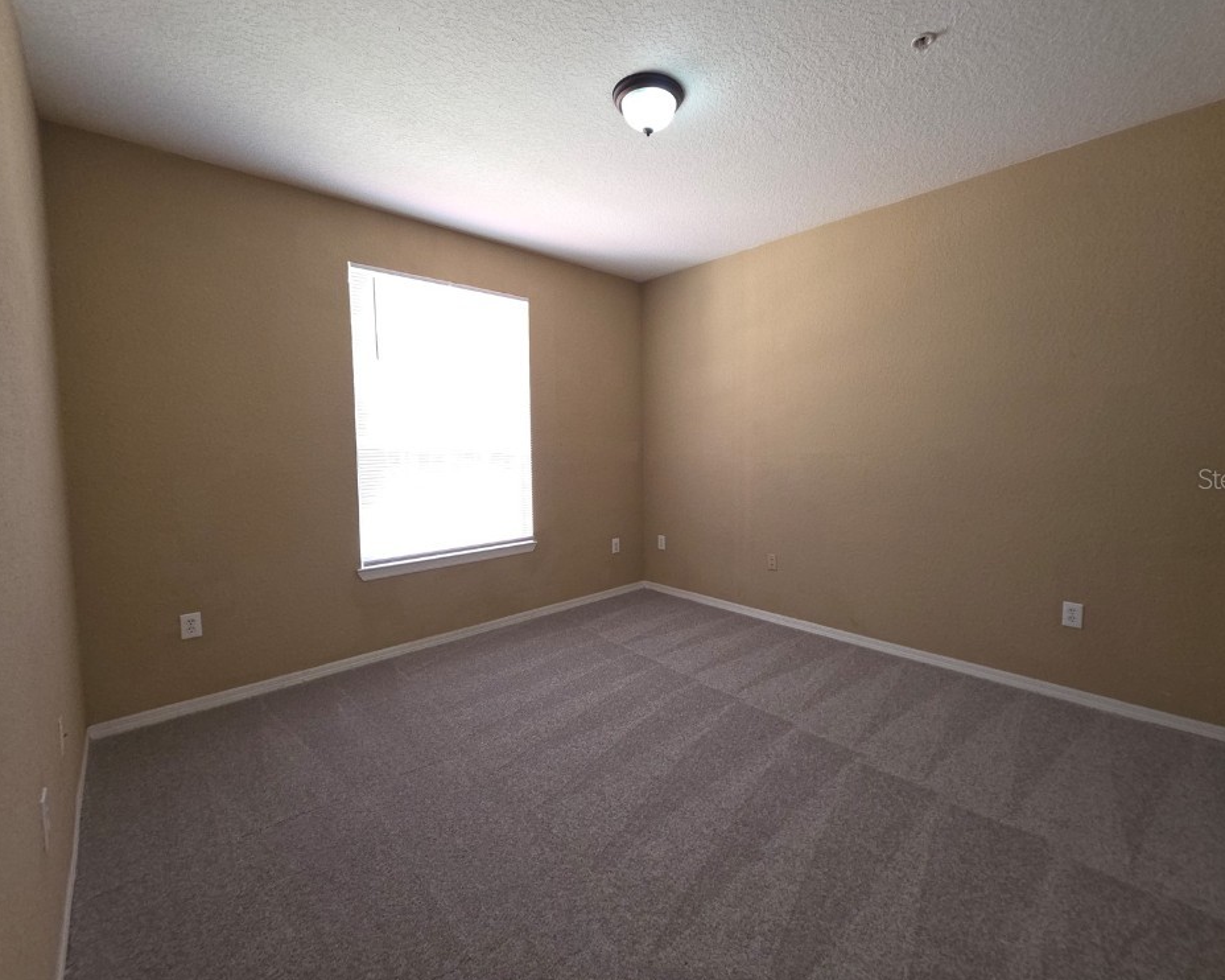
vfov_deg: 87.9
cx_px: 647
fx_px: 507
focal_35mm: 14
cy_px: 478
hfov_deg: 100.6
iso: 125
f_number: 1.9
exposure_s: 1/60
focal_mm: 2.2
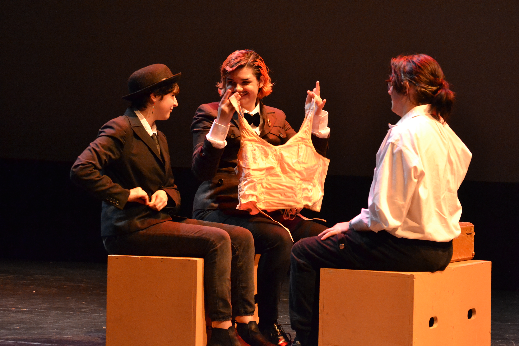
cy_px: 172
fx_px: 2732
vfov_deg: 7.2
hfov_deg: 10.9
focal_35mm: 190
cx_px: 260
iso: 3200
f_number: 4.8
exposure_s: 1/80
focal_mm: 125
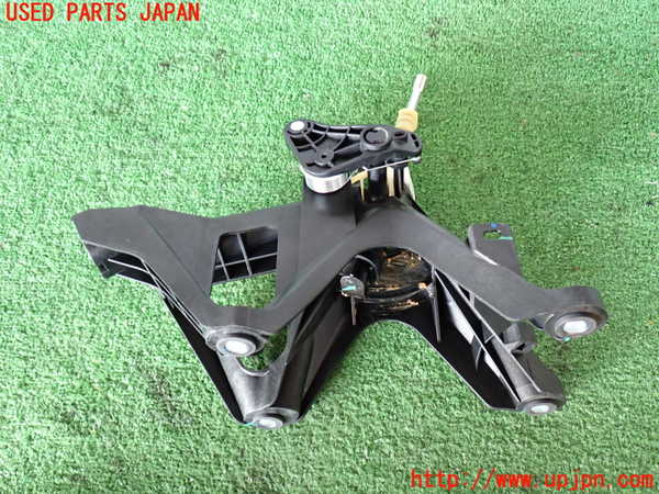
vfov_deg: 44.2
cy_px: 247
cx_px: 330
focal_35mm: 32
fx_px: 609
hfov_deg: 56.8
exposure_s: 1/30
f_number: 2.4
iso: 500
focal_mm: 5.79
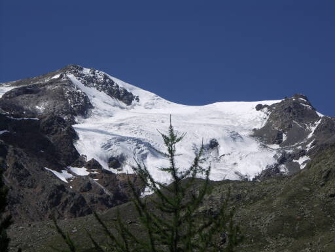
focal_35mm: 136
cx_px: 168
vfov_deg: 10.9
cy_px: 126
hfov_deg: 14.5
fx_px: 1316
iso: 50
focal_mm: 35
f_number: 6.3
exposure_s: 1/500
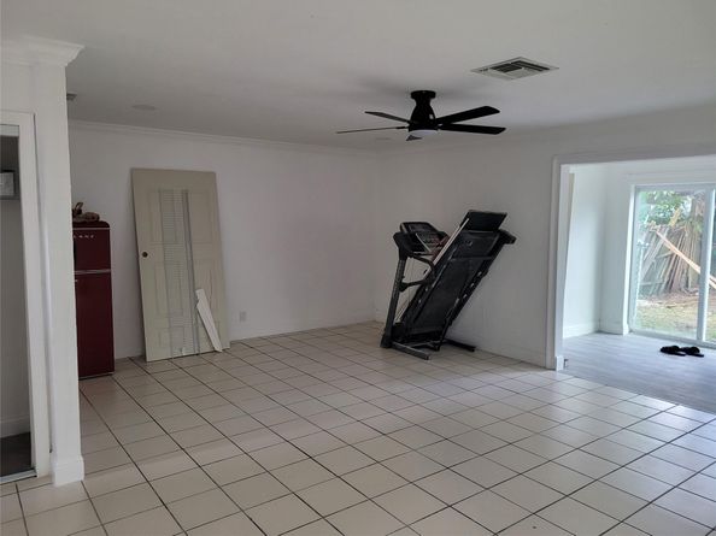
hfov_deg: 67.3
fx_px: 538
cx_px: 358
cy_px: 268
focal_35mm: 26
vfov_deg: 53.0
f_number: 1.8
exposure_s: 1/120
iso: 250
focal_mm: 5.4
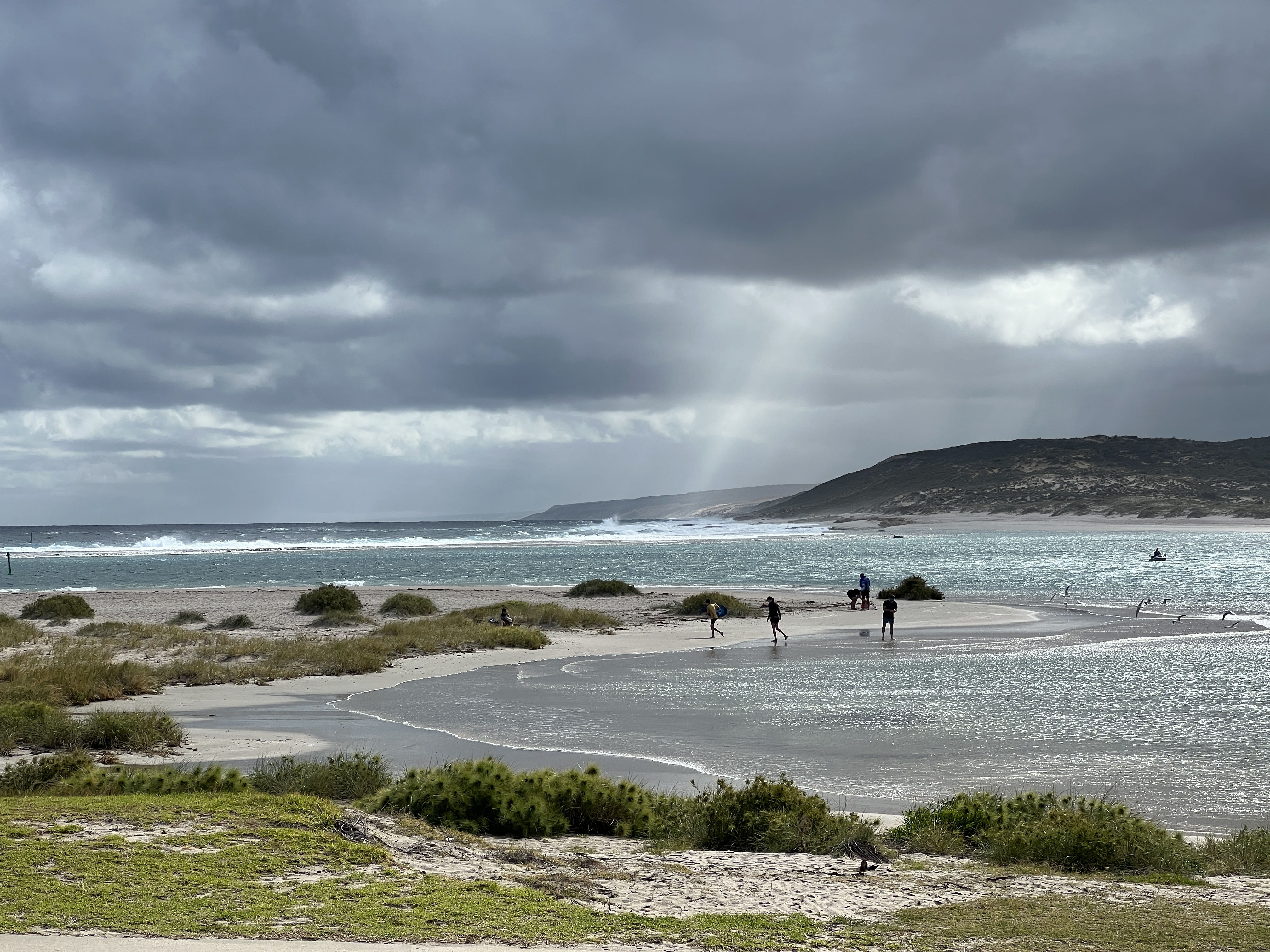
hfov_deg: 25.3
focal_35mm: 77
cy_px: 476
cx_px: 635
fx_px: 2825
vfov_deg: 19.1
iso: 32
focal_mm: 9
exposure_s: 1/1292
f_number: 2.8
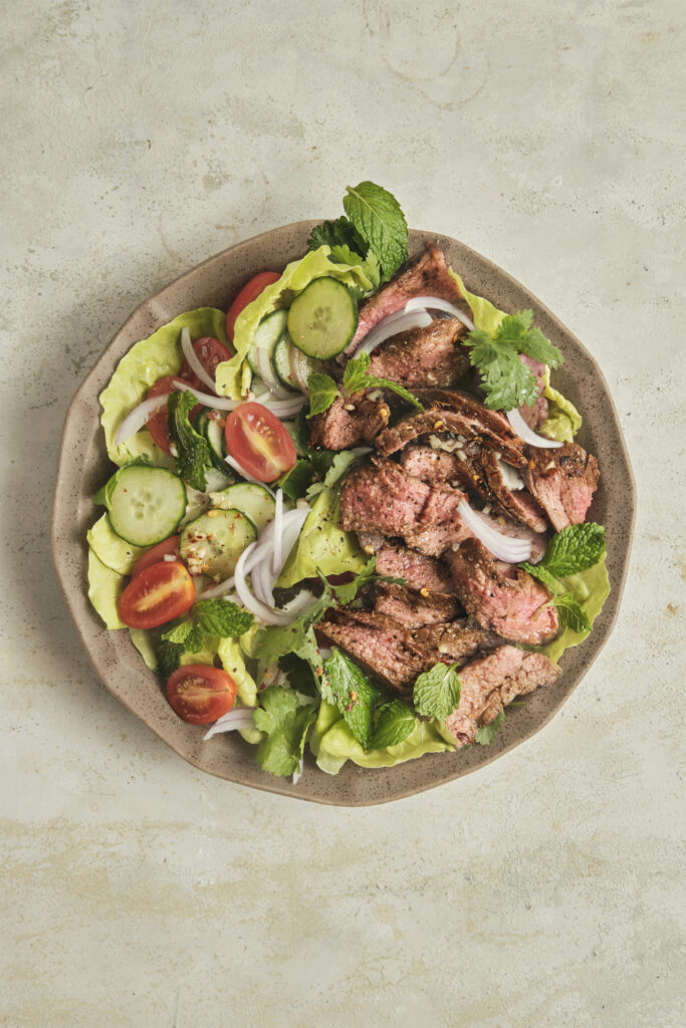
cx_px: 343
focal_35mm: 53
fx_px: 1514
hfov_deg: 25.5
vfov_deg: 37.5
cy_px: 514
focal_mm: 35
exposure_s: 1/250
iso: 160
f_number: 8
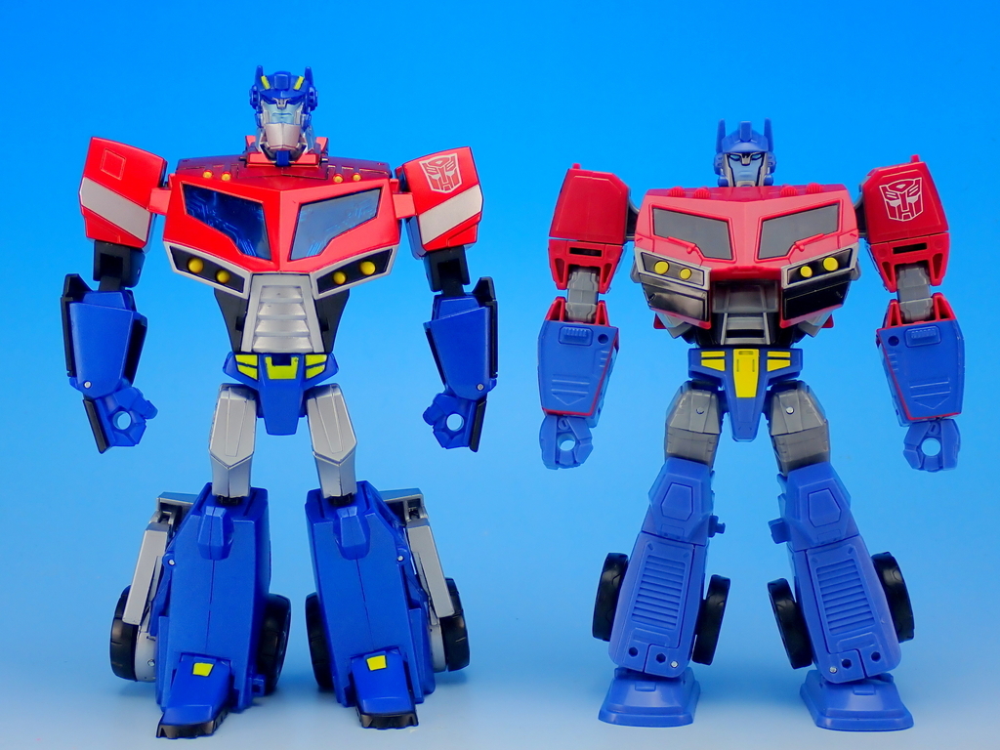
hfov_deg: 38.2
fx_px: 1444
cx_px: 500
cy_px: 375
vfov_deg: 29.1
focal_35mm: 50
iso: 100
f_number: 3.2
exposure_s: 1/30
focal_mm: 9.01
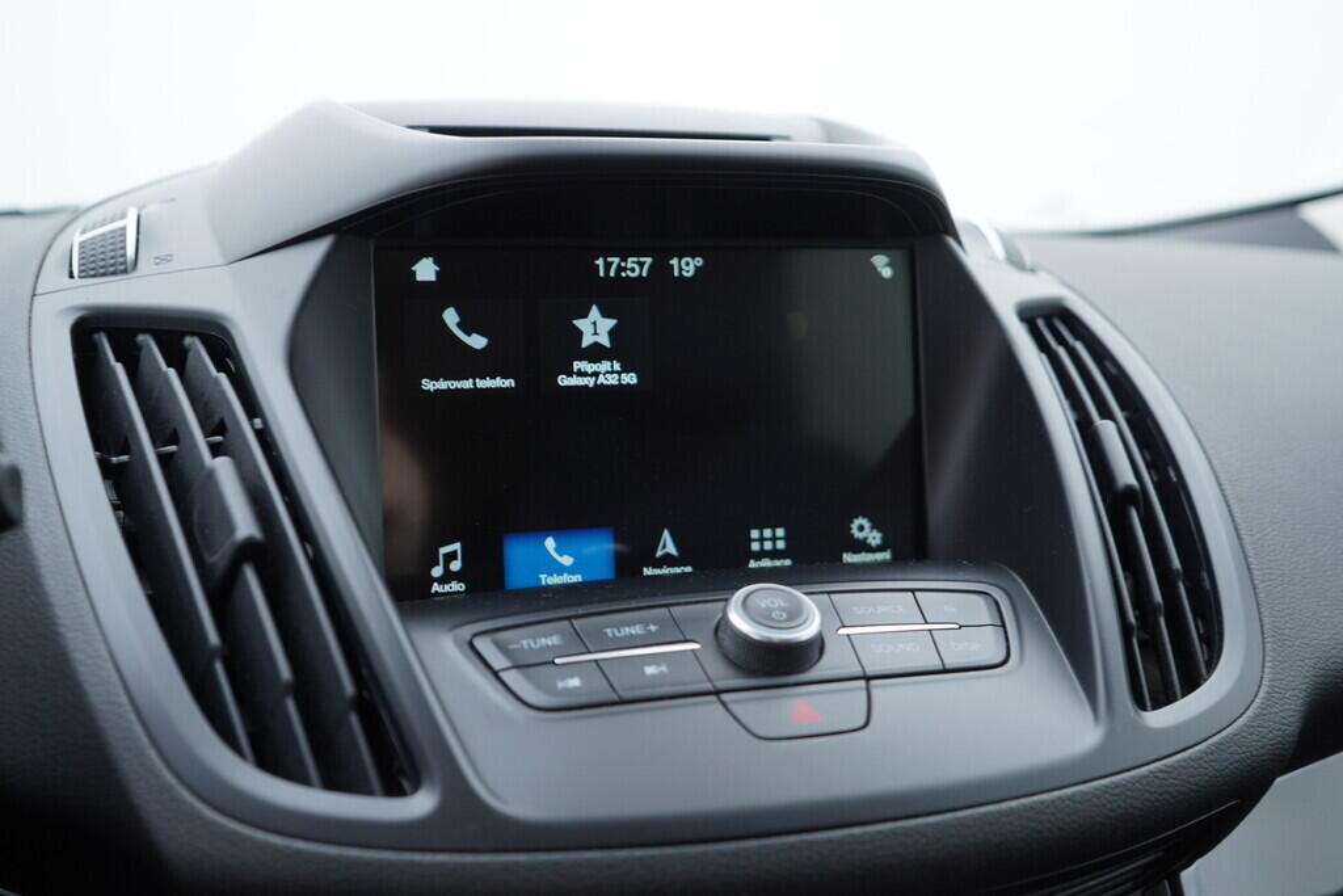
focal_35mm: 36
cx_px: 672
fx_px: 1343
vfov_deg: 36.9
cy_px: 448
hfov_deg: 53.1
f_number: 2.8
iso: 125
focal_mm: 24
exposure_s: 1/40
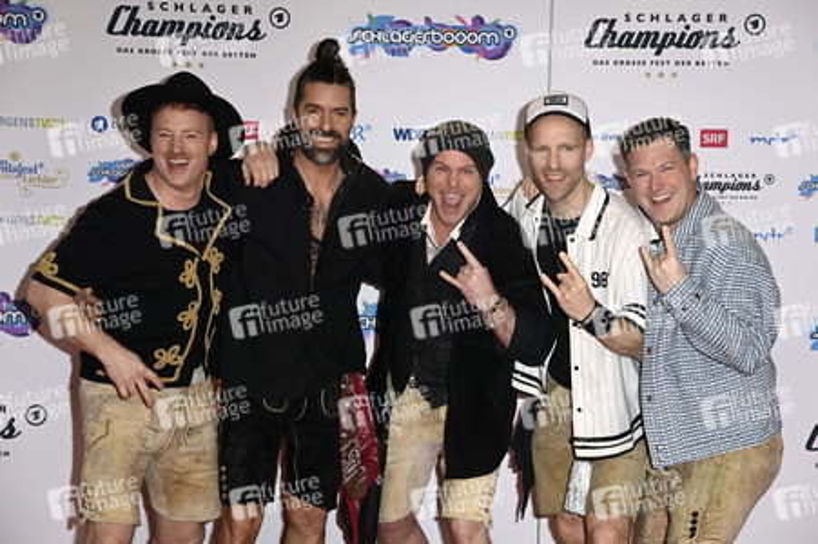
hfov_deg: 24.8
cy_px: 272
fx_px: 1862
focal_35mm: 82
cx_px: 409
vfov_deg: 16.6
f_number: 5.6
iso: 640
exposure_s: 1/250
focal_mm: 82
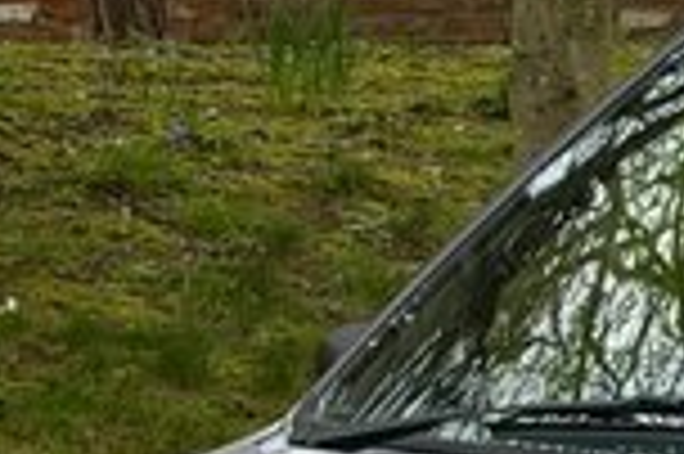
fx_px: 4992
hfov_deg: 7.6
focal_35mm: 263
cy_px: 957
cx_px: 1134
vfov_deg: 5.1
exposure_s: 1/2494
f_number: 1.78
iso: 80
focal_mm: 6.76
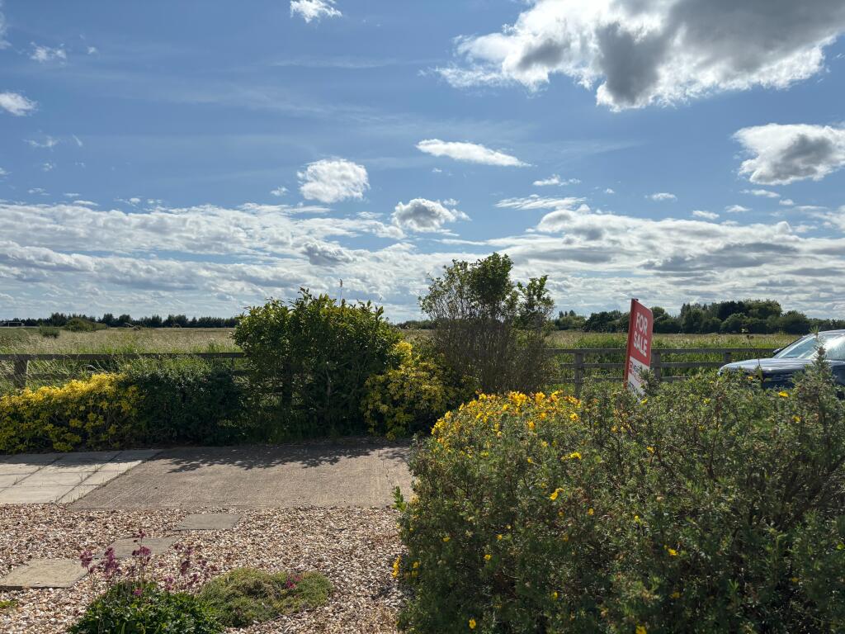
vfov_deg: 53.1
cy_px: 317
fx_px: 635
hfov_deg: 67.3
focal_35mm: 26
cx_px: 422
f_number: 1.6
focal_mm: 5.96
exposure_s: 1/9901
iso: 50
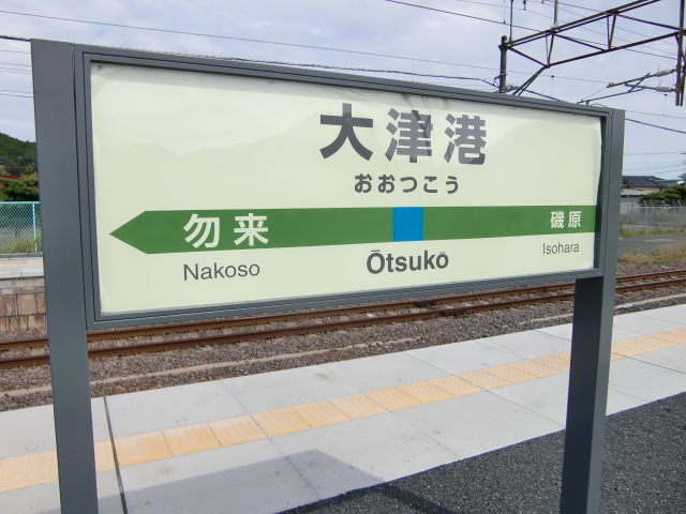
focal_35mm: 28
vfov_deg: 49.7
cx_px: 343
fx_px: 555
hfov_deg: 63.4
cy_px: 257
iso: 64
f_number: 7
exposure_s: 1/200
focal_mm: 4.9
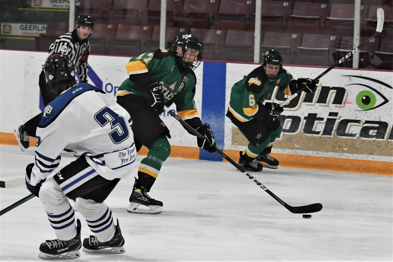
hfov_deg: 19.5
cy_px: 131
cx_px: 196
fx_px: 1146
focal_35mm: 105
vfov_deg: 13.0
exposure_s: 1/1000
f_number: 2.8
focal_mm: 70
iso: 1800
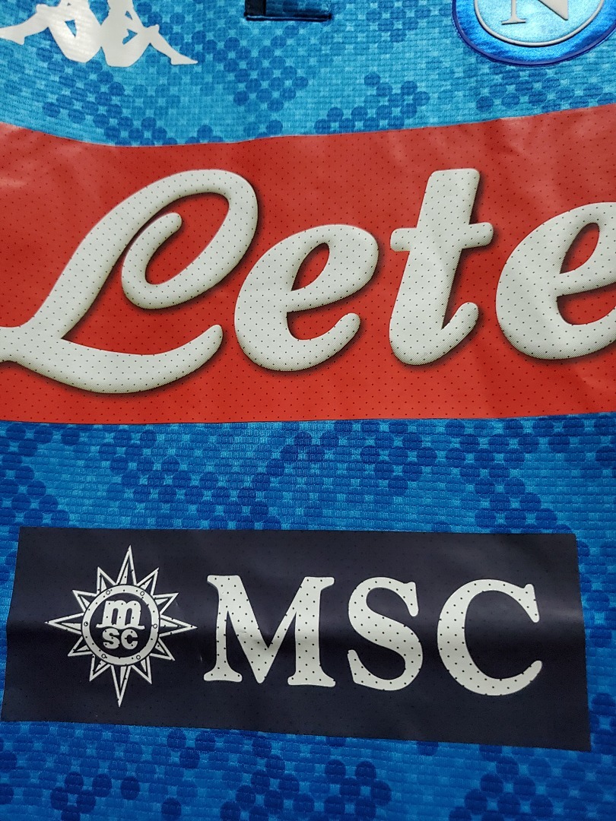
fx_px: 617
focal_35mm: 26
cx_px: 308
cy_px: 410
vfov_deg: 67.3
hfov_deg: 53.1
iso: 800
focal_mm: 4.3
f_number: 1.5
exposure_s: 1/33
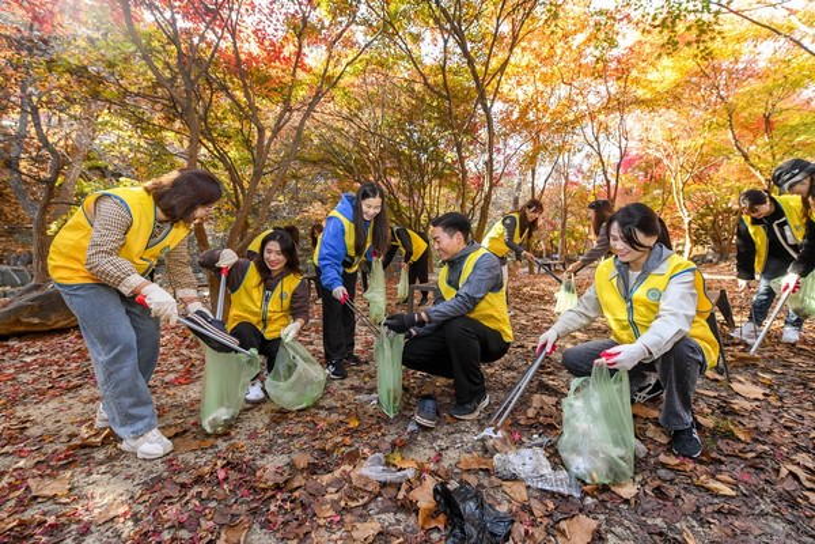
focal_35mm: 14
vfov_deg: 81.2
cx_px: 408
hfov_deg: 104.3
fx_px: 317
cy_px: 272
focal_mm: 14
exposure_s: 1/160
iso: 800
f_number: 4.5
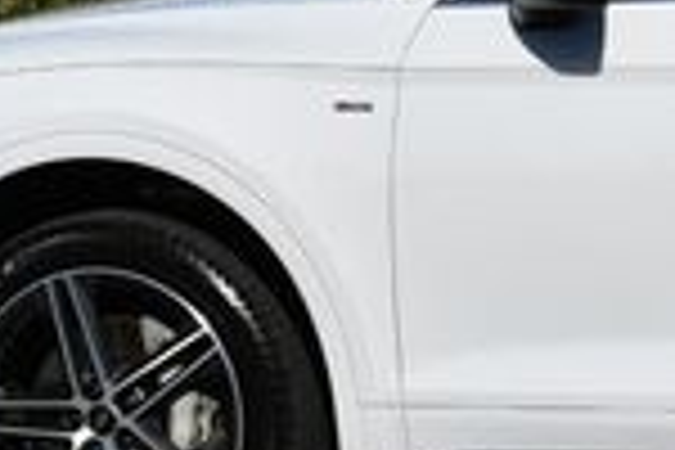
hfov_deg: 7.0
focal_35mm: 290
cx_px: 1026
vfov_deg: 4.7
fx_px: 5437
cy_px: -108
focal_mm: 34
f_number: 10
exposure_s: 1/400
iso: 100
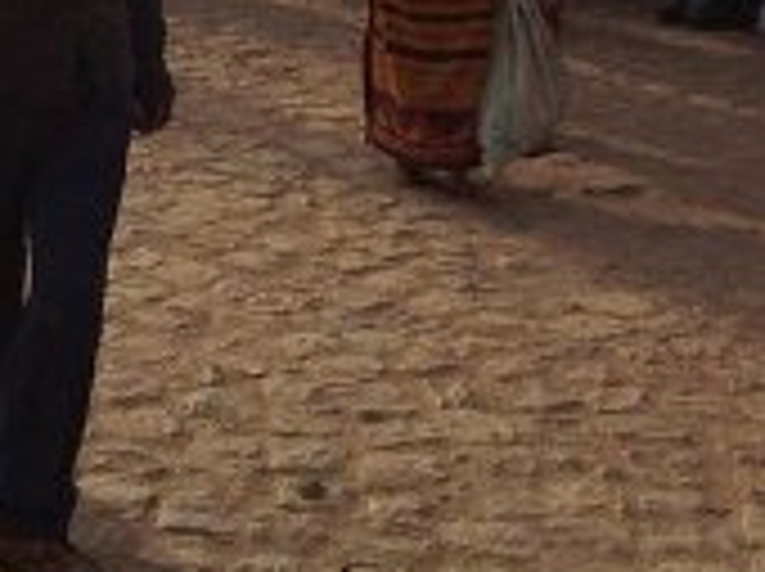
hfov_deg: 18.8
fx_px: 2273
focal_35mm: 103
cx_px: 99
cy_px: -185
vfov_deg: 13.8
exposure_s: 1/1681
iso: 80
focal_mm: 4.28
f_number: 2.4
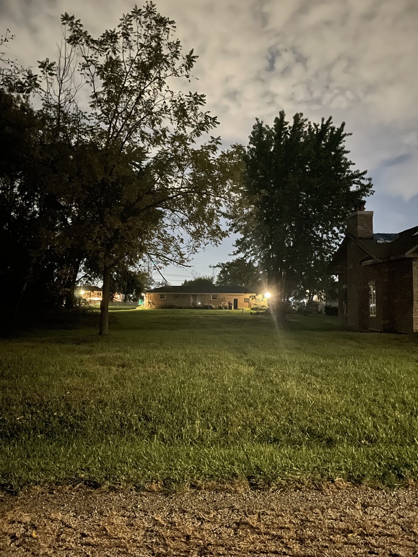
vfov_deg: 67.3
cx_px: 209
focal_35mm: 26
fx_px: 419
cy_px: 278
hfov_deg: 53.1
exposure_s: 1/4
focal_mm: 4.2
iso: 2000
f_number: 1.6
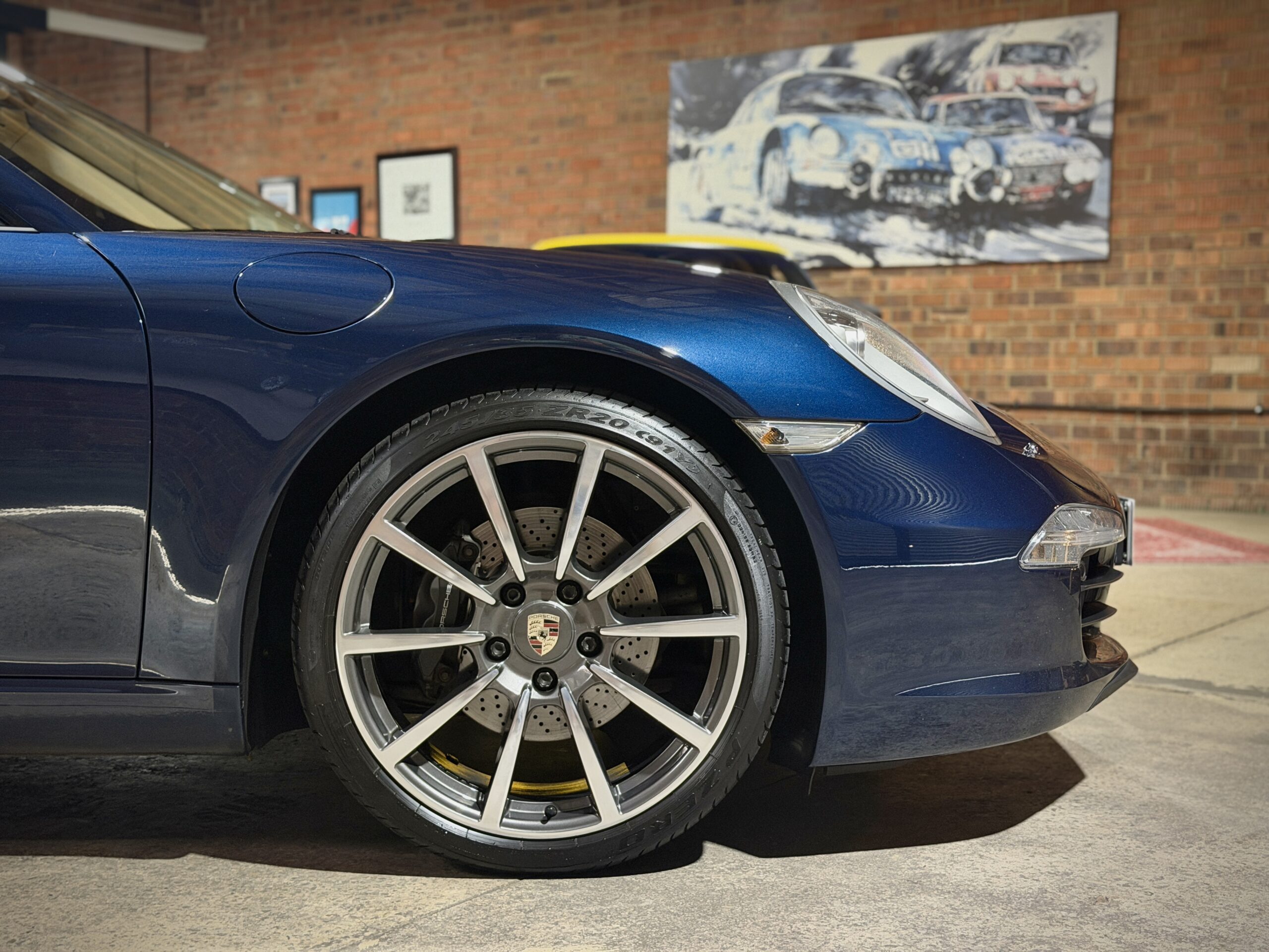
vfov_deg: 30.3
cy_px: 476
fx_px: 1760
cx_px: 634
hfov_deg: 39.7
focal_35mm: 48
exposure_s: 1/33
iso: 500
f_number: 1.78
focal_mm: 6.76
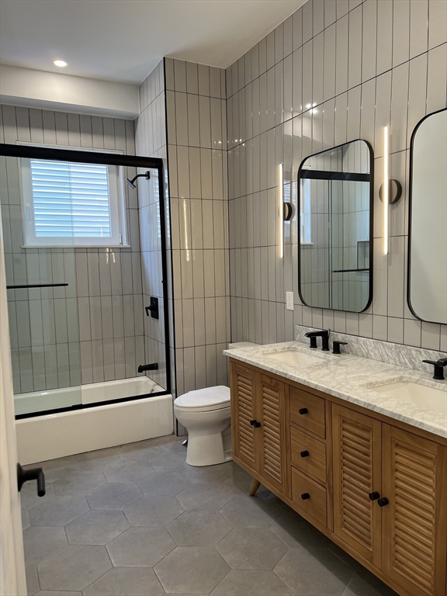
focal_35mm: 26
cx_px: 224
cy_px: 298
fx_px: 448
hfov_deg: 53.1
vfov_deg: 67.3
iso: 125
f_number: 1.5
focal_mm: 5.7
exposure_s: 1/120
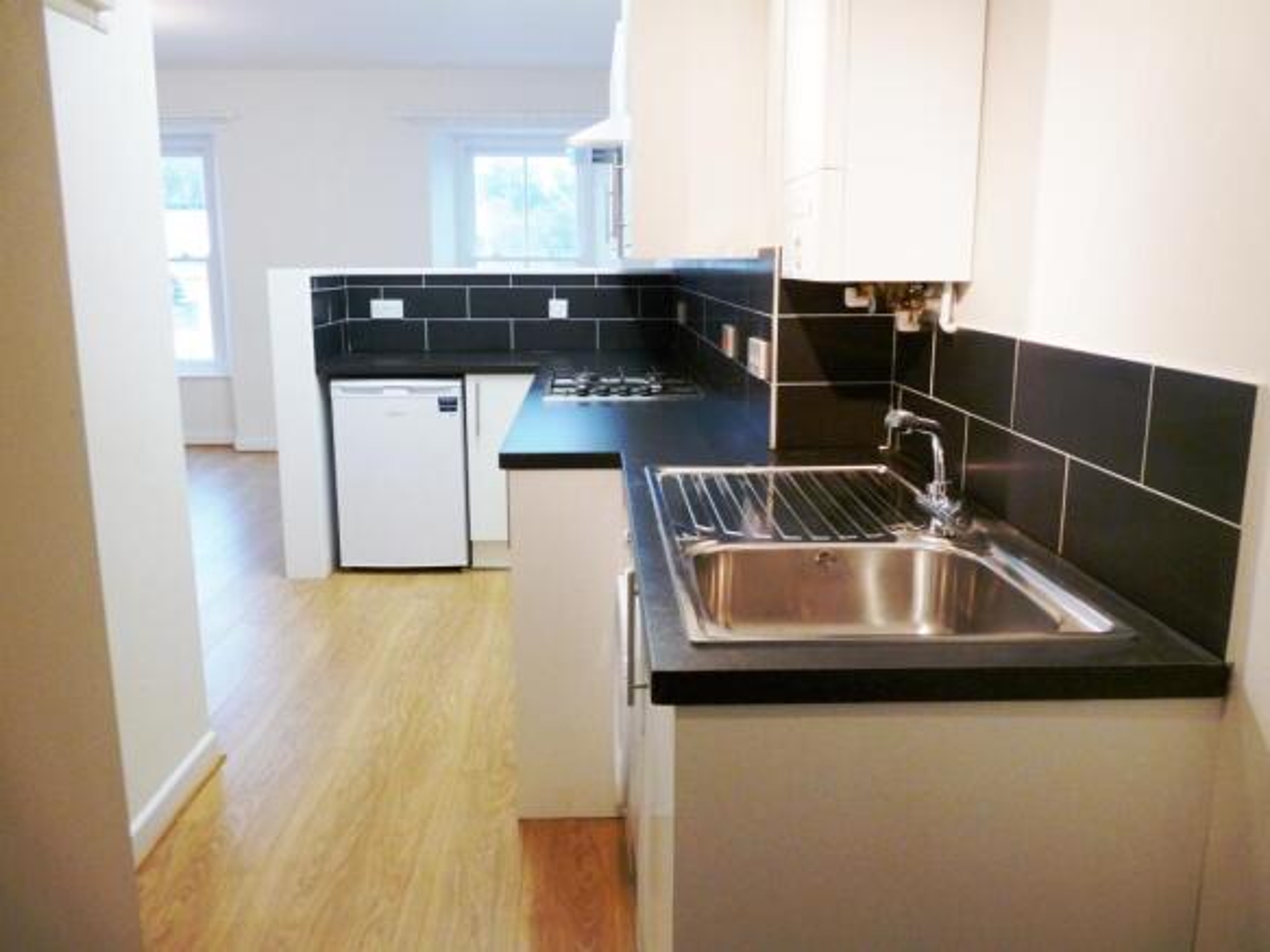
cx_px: 635
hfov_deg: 65.3
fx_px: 990
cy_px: 476
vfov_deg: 51.3
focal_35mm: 27
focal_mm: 4.8
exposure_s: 1/30
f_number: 2.8
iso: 200
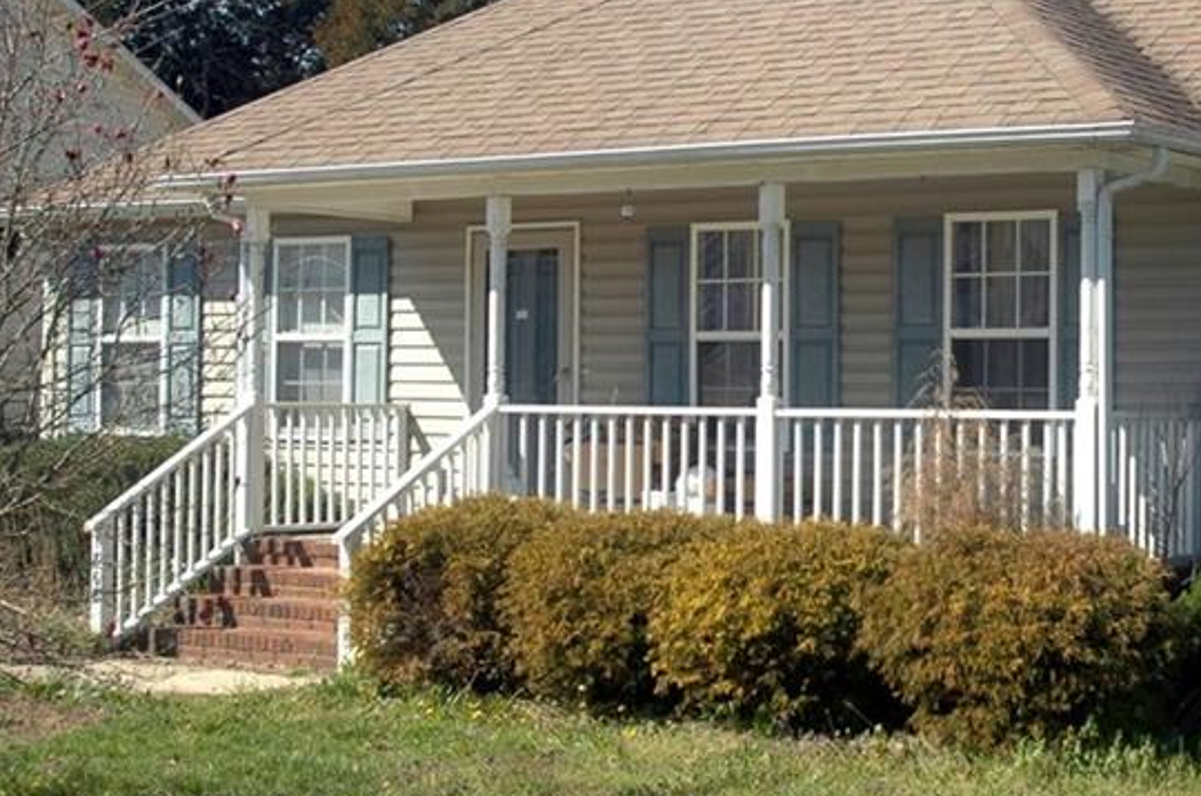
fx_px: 3597
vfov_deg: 12.6
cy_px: 230
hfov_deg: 18.7
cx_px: 992
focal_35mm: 108
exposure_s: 1/200
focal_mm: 38
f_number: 7.1
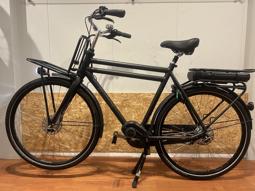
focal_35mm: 26
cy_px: 96
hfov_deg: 67.3
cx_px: 128
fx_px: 192
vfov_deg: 53.1
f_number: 1.5
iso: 160
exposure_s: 1/50
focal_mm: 5.7
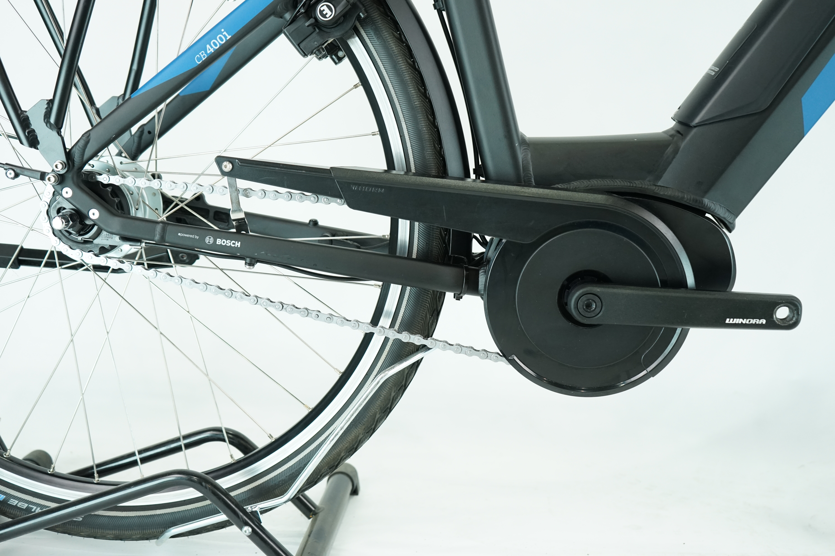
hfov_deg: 47.4
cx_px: 418
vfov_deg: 32.6
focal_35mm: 41
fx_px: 951
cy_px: 278
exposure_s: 1/200
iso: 1250
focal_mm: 41
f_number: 4.5
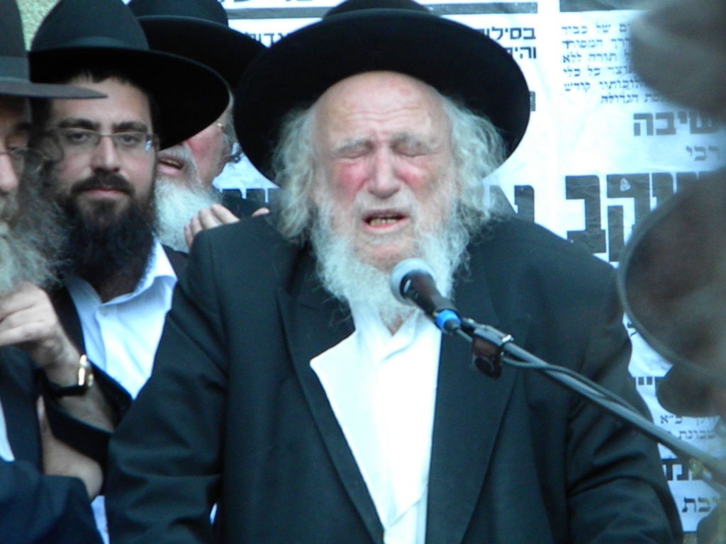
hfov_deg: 13.3
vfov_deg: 10.0
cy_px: 272
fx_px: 3104
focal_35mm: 148
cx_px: 363
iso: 720
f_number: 5
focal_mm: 26.8
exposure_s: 1/66
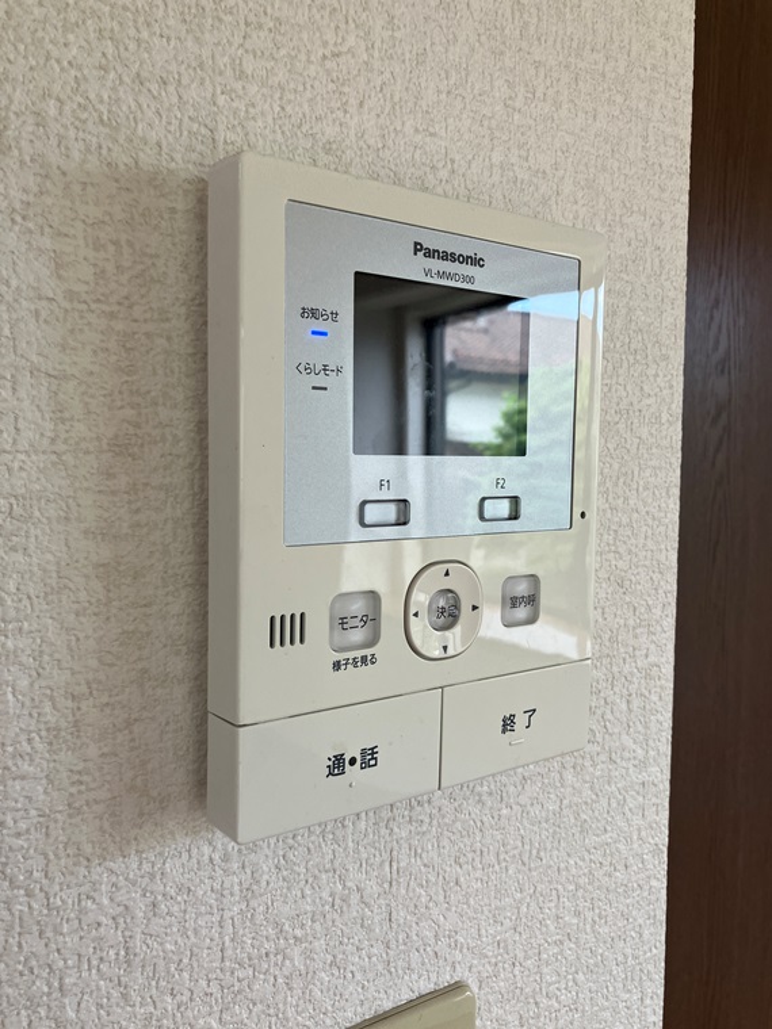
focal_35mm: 28
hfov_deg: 49.7
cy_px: 514
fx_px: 833
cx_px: 386
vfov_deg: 63.4
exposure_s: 1/121
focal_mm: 3.99
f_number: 1.8
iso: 50
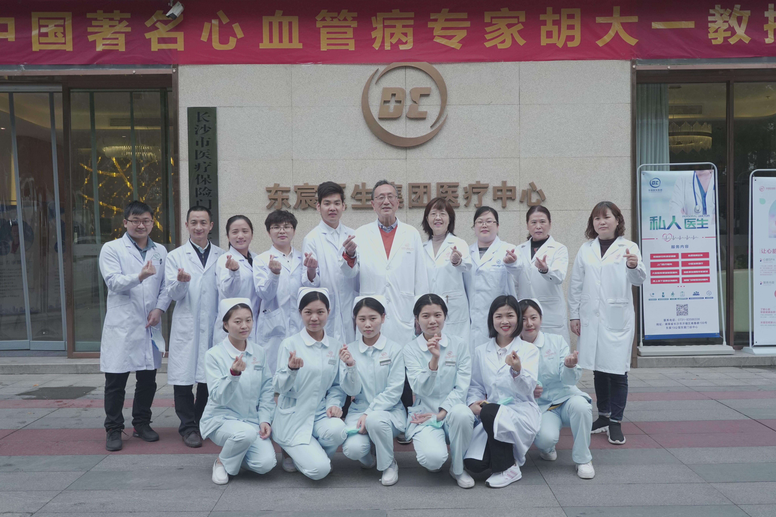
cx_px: 395
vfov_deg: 43.6
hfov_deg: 61.9
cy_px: 251
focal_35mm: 30
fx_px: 647
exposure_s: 1/125
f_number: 9
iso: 2000
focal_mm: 27
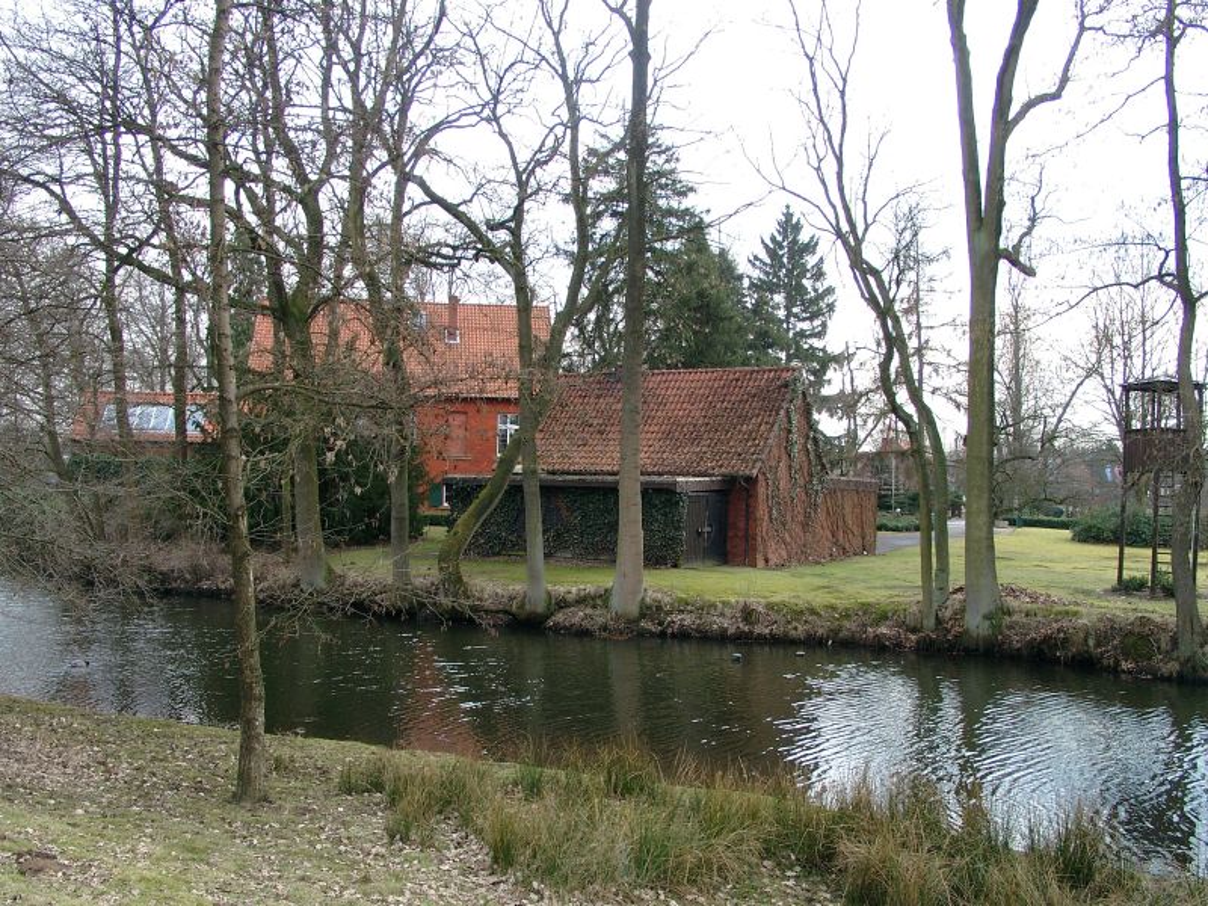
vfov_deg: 41.8
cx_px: 604
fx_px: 1187
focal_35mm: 34
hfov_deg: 54.0
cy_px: 453
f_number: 4
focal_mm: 7.13
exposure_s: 1/122
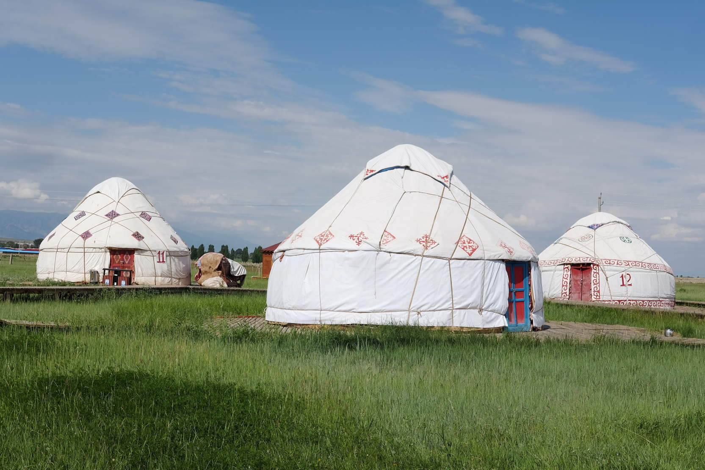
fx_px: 1038
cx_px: 352
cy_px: 235
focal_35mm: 53
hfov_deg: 37.5
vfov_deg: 25.5
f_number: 16
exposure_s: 1/180
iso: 200
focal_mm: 35
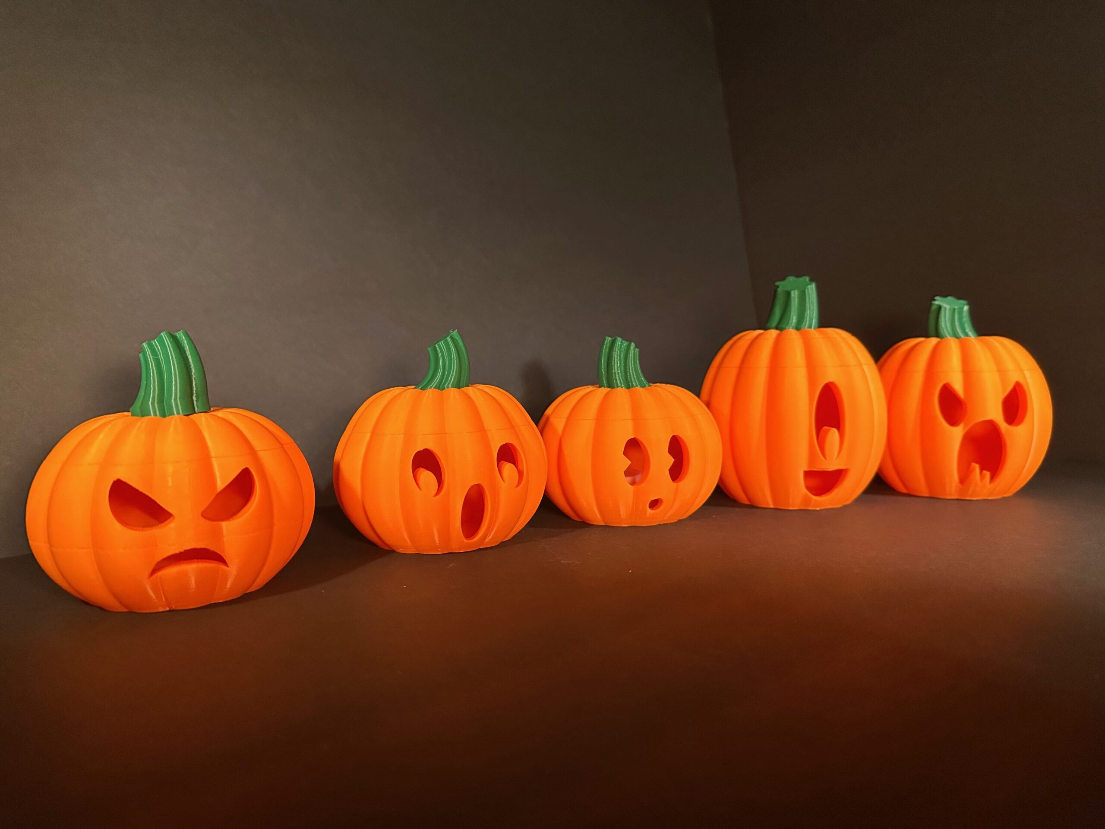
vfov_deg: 56.8
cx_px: 552
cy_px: 414
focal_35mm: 24
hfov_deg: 71.6
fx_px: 766
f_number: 1.78
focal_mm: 6.86
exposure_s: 1/40
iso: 640
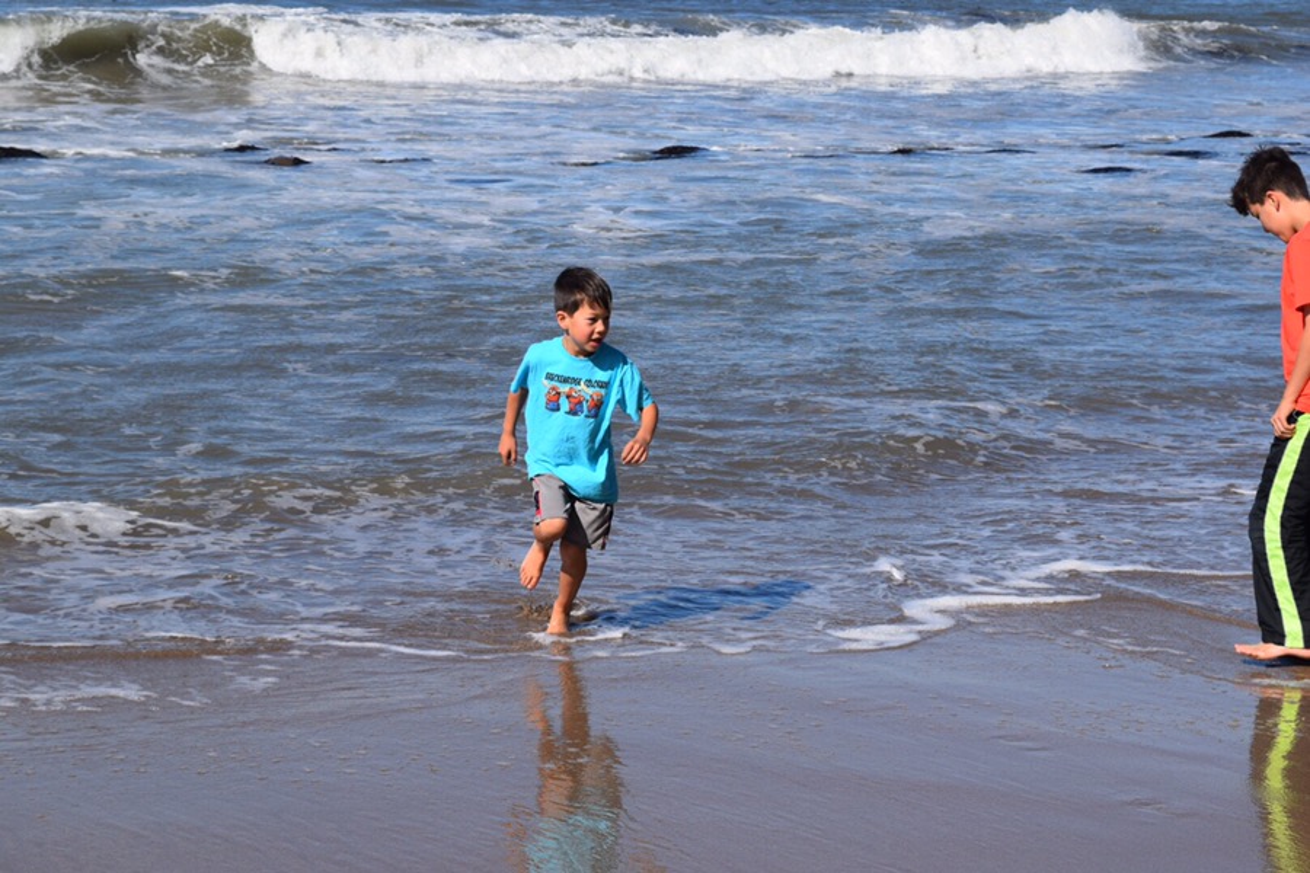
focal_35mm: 75
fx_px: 2729
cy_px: 436
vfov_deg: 18.2
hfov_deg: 27.0
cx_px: 655
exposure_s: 1/500
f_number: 11
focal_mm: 50
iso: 200
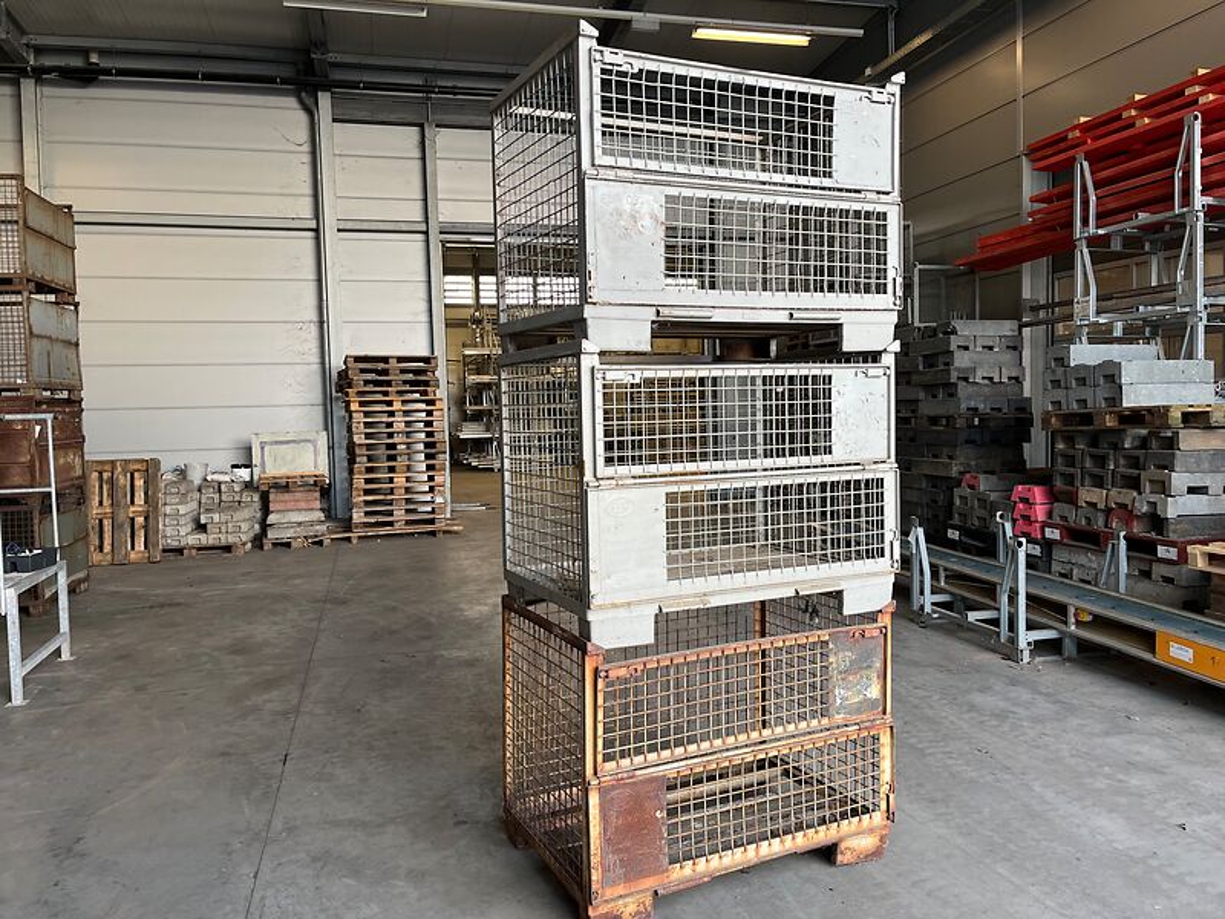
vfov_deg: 53.1
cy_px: 460
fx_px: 920
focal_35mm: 26
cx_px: 612
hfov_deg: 67.3
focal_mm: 5.1
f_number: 1.6
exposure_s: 1/121
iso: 80
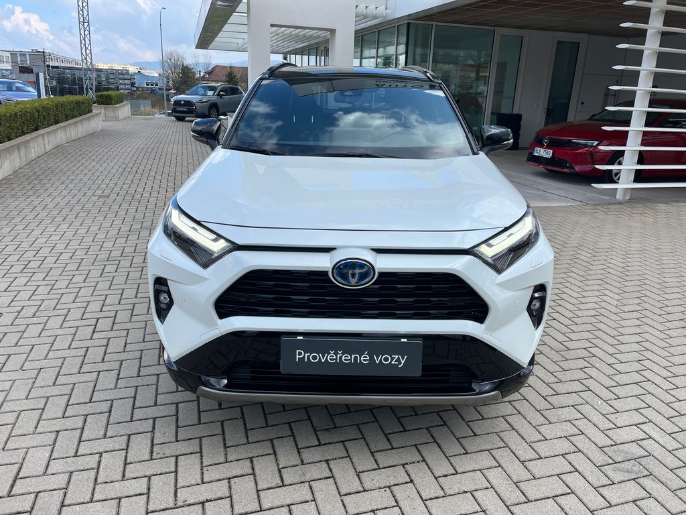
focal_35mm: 26
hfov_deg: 67.3
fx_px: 515
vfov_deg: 53.1
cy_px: 258
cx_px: 343
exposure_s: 1/1923
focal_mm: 5.1
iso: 50
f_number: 1.6
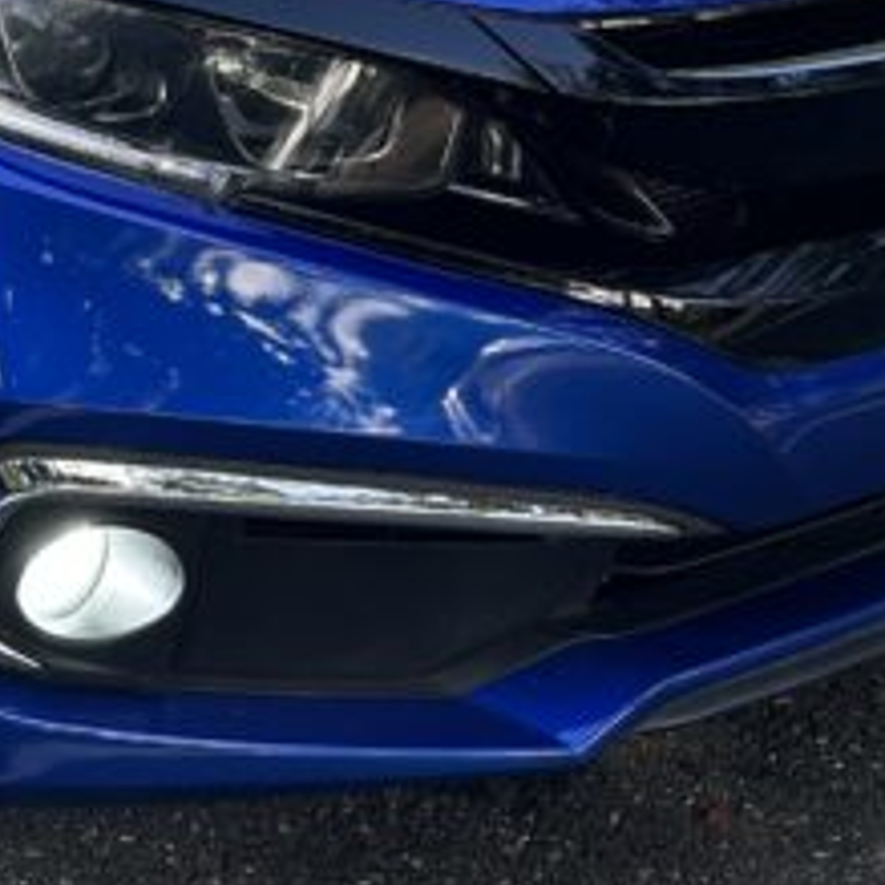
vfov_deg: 16.3
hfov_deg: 17.1
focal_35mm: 99
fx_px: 2864
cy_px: -388
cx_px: -44
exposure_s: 1/464
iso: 80
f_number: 1.78
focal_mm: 6.86
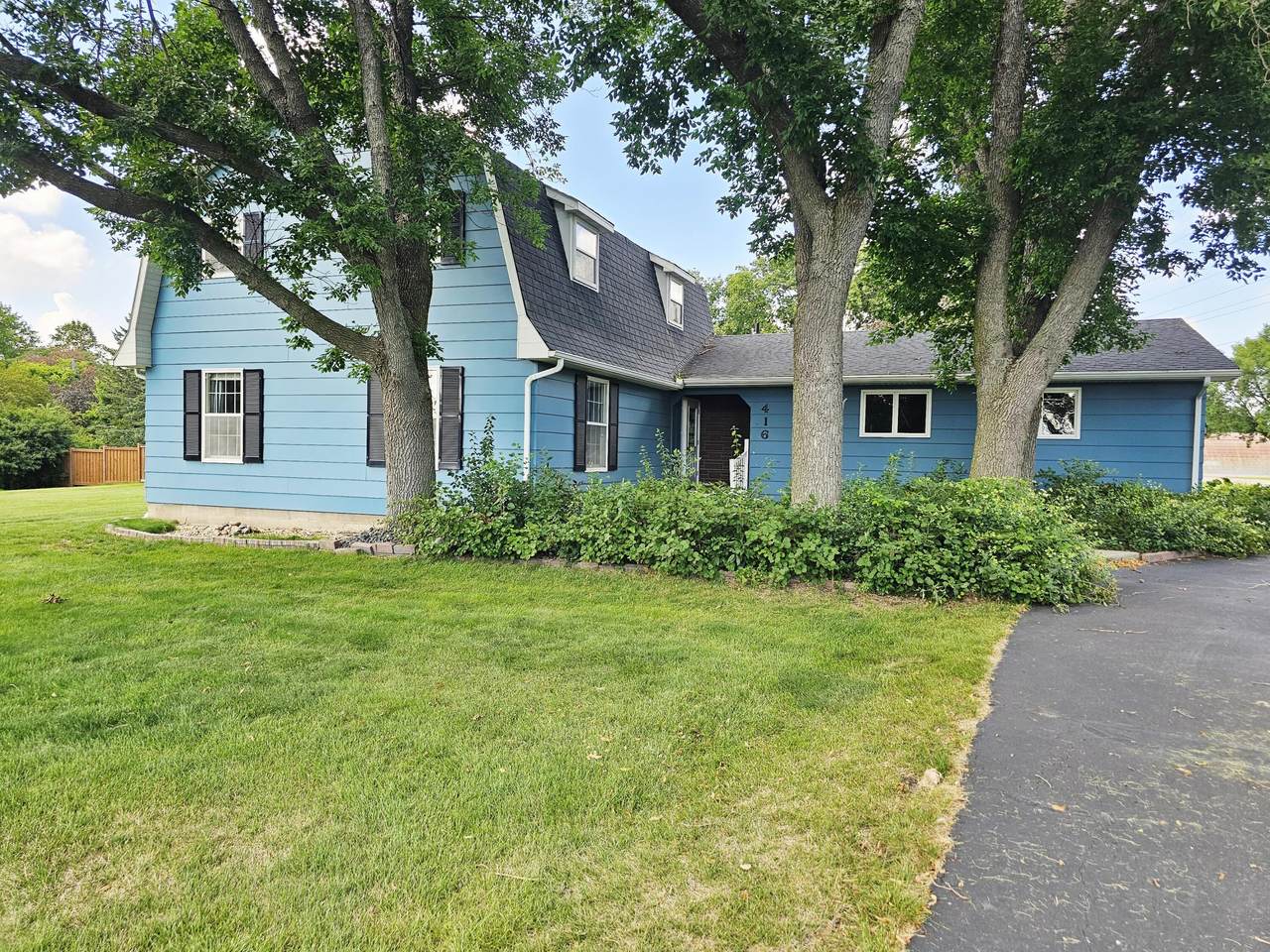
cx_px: 635
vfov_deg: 58.9
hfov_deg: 73.9
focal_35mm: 23
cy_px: 476
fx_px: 844
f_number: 1.7
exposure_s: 1/208
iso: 25
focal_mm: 6.3
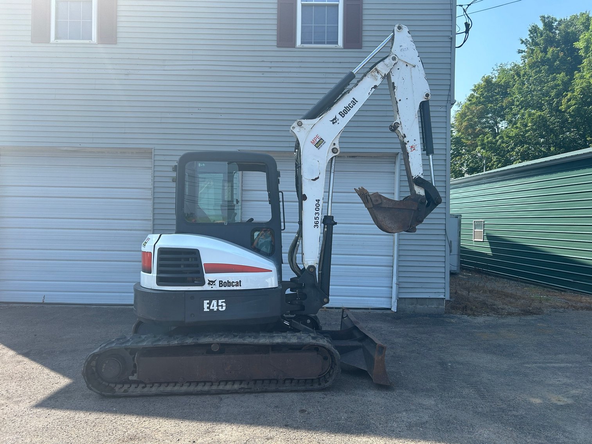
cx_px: 296
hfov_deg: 67.3
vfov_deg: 53.1
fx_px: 445
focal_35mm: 26
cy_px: 222
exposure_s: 1/1838
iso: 50
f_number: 1.5
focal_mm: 5.7
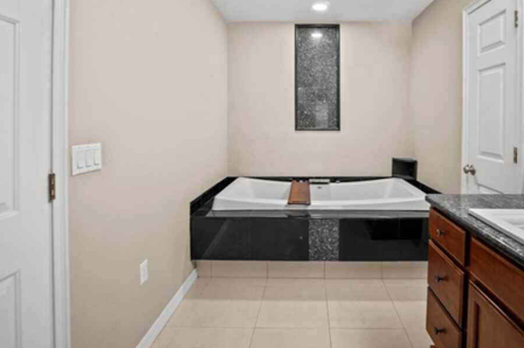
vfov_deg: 61.2
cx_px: 298
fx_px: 291
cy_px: 135
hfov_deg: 83.5
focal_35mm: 20
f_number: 2.8
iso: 250
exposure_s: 1/1.67
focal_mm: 14
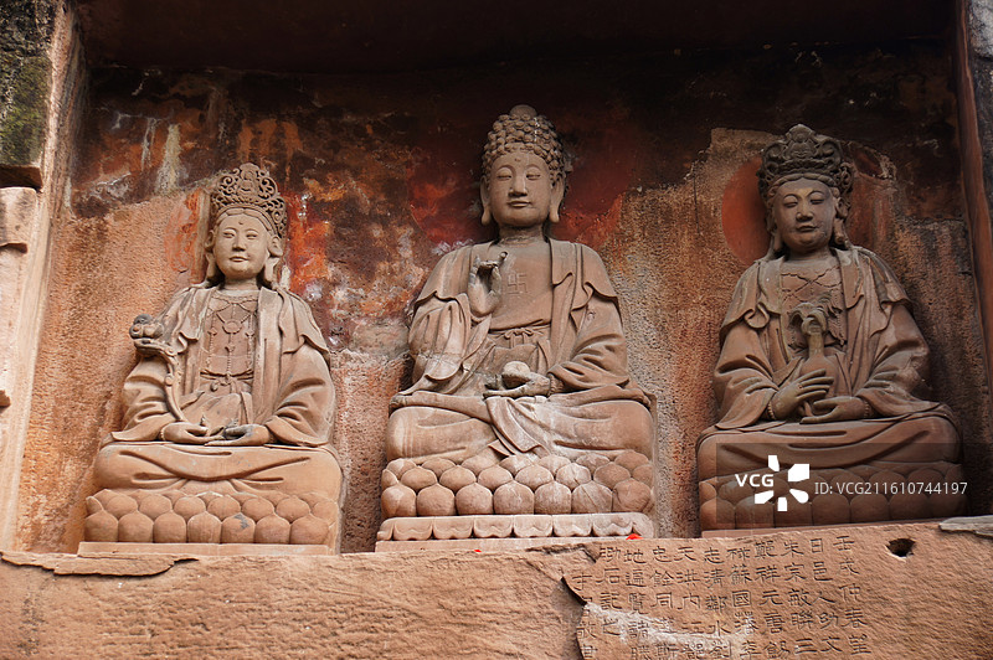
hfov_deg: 33.4
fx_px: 1654
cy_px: 330
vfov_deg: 22.6
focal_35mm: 60
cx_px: 496
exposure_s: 1/160
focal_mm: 40
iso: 100
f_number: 5
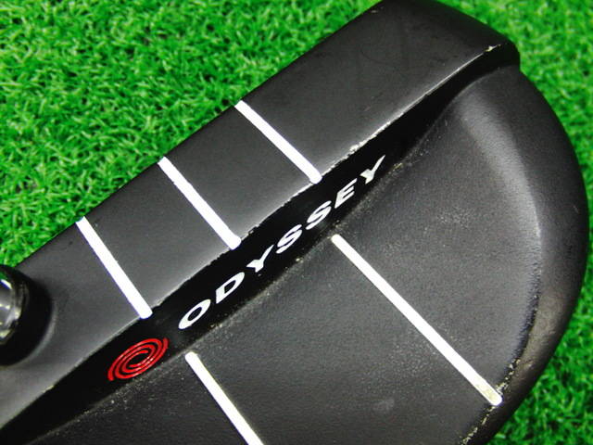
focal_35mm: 37
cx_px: 296
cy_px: 222
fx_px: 634
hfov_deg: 50.1
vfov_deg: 38.7
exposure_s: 1/25
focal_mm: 6.42
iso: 400
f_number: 3.6
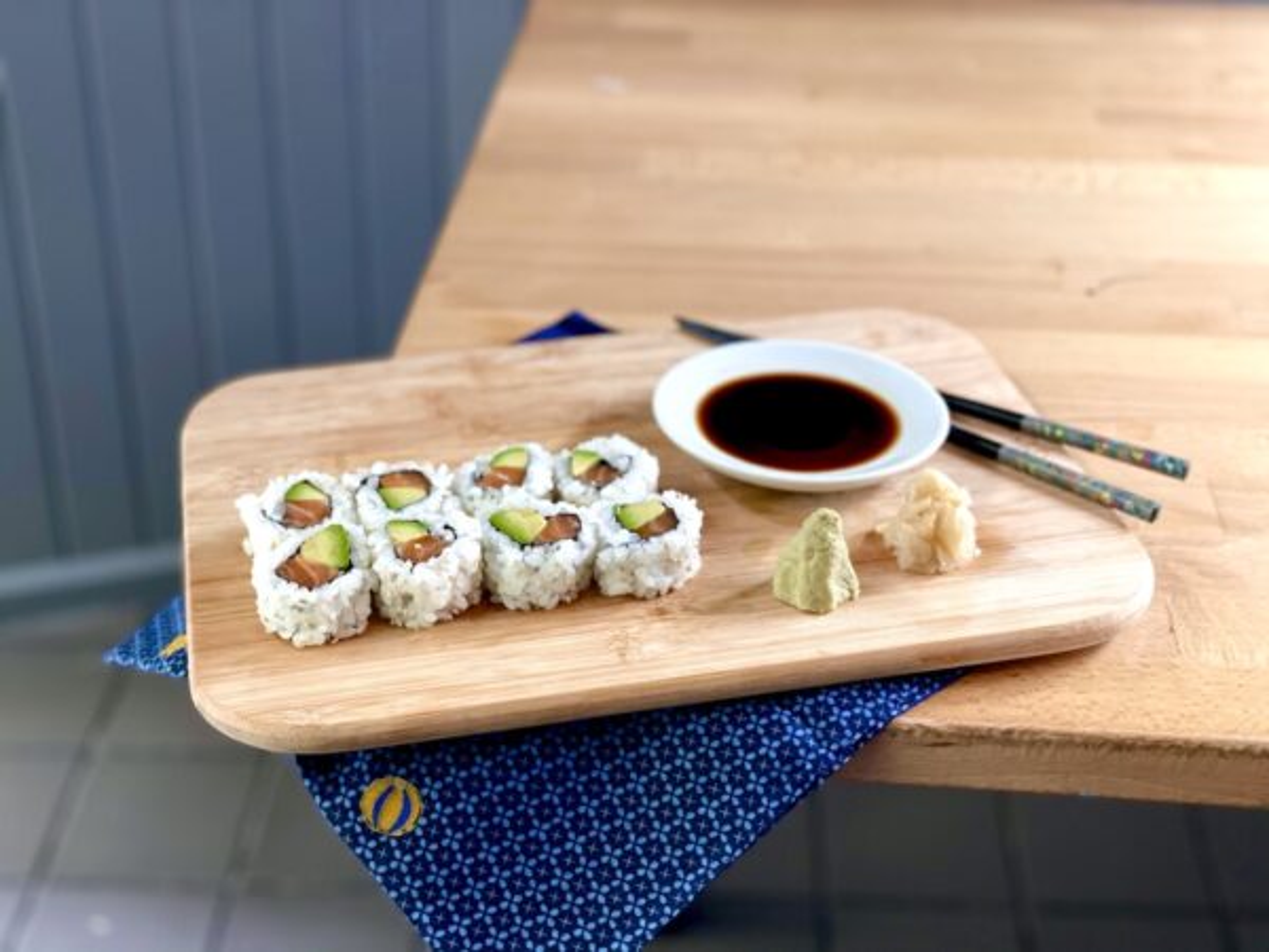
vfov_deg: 28.0
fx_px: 1906
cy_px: 476
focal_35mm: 52
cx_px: 634
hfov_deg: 36.8
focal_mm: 6
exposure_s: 1/40
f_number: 2
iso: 200
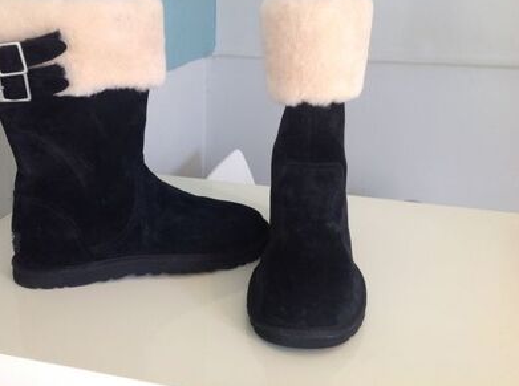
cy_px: 159
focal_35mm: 43
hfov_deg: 43.9
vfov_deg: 33.4
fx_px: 643
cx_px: 223
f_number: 2.4
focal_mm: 4.28
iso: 80
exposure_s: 1/15
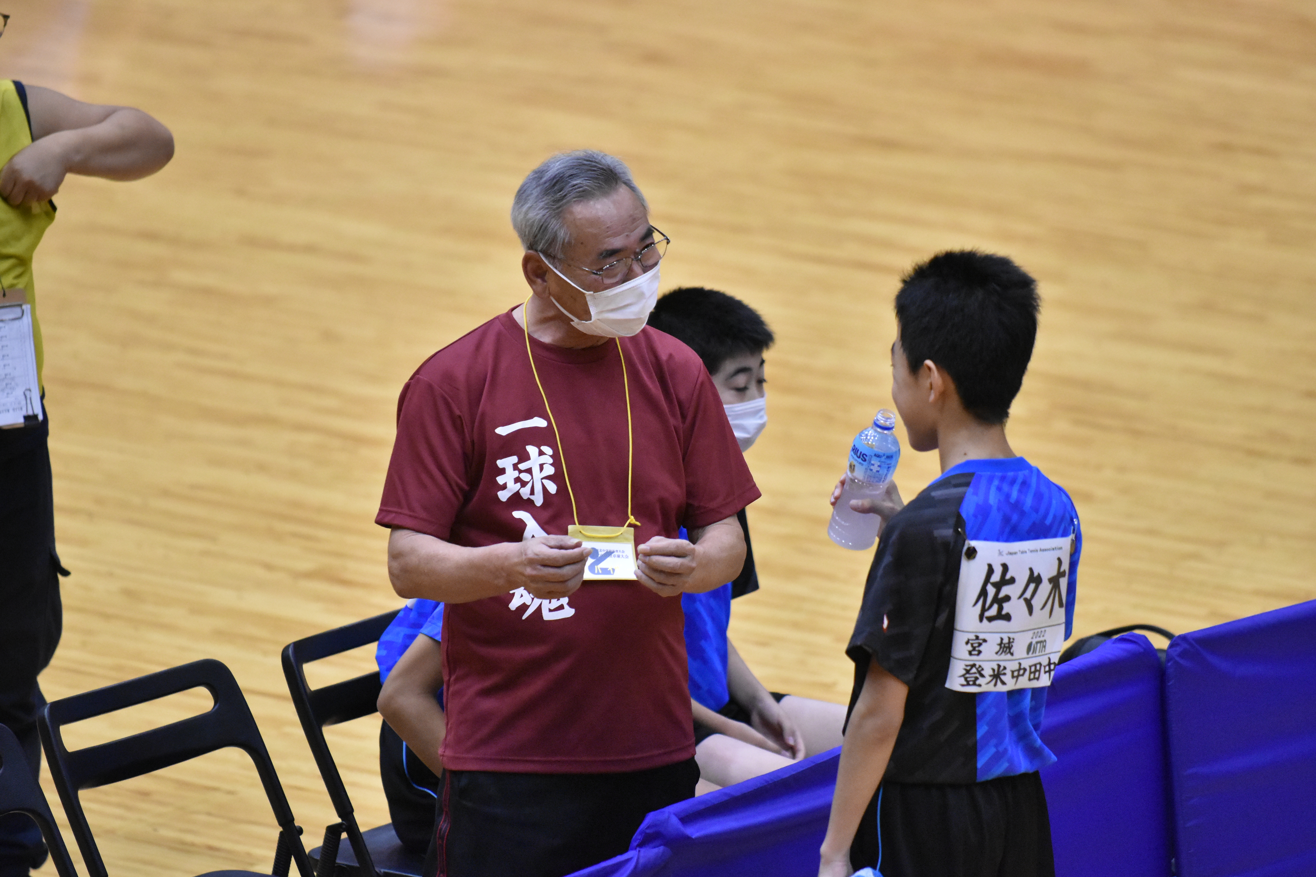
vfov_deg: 4.6
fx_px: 10966
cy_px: 438
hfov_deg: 6.9
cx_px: 658
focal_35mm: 300
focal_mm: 200
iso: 4000
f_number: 2.8
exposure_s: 1/1000
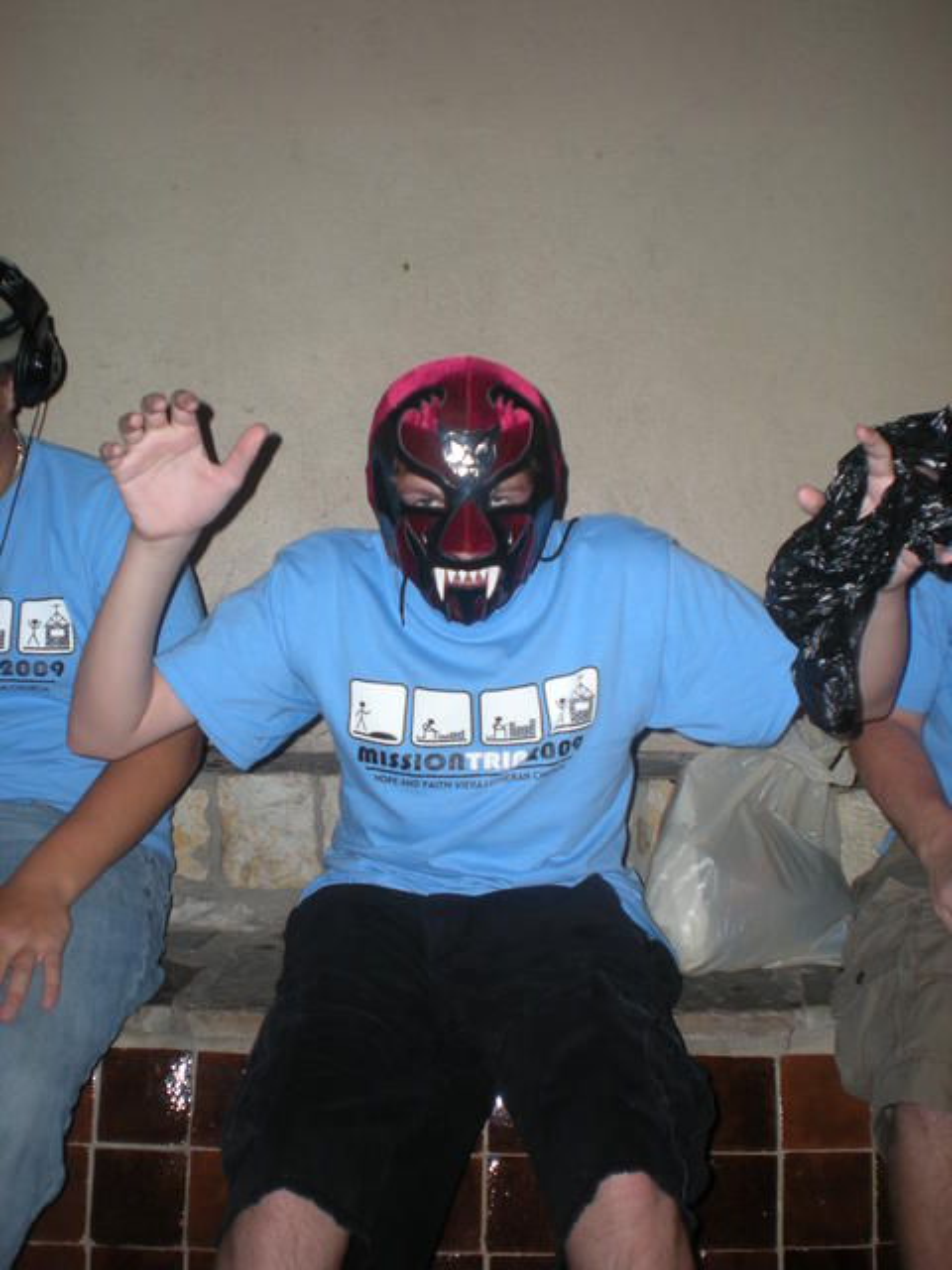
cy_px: 635
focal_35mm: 38
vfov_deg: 49.0
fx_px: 1393
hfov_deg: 37.7
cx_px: 476
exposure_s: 1/60
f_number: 3.1
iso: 82
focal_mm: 6.3
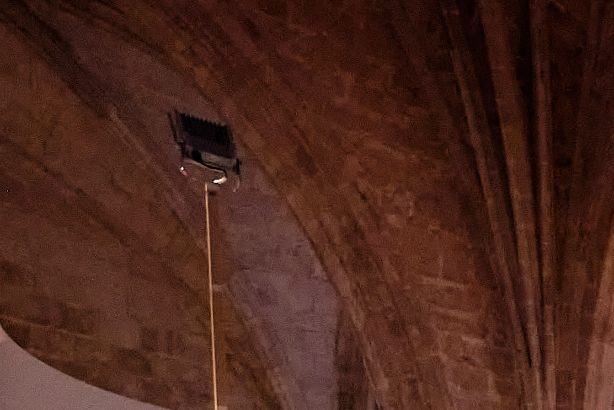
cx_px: 866
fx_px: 1143
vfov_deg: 15.3
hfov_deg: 24.7
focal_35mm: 67
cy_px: 873
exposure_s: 1/160
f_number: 4
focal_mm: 10
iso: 1000
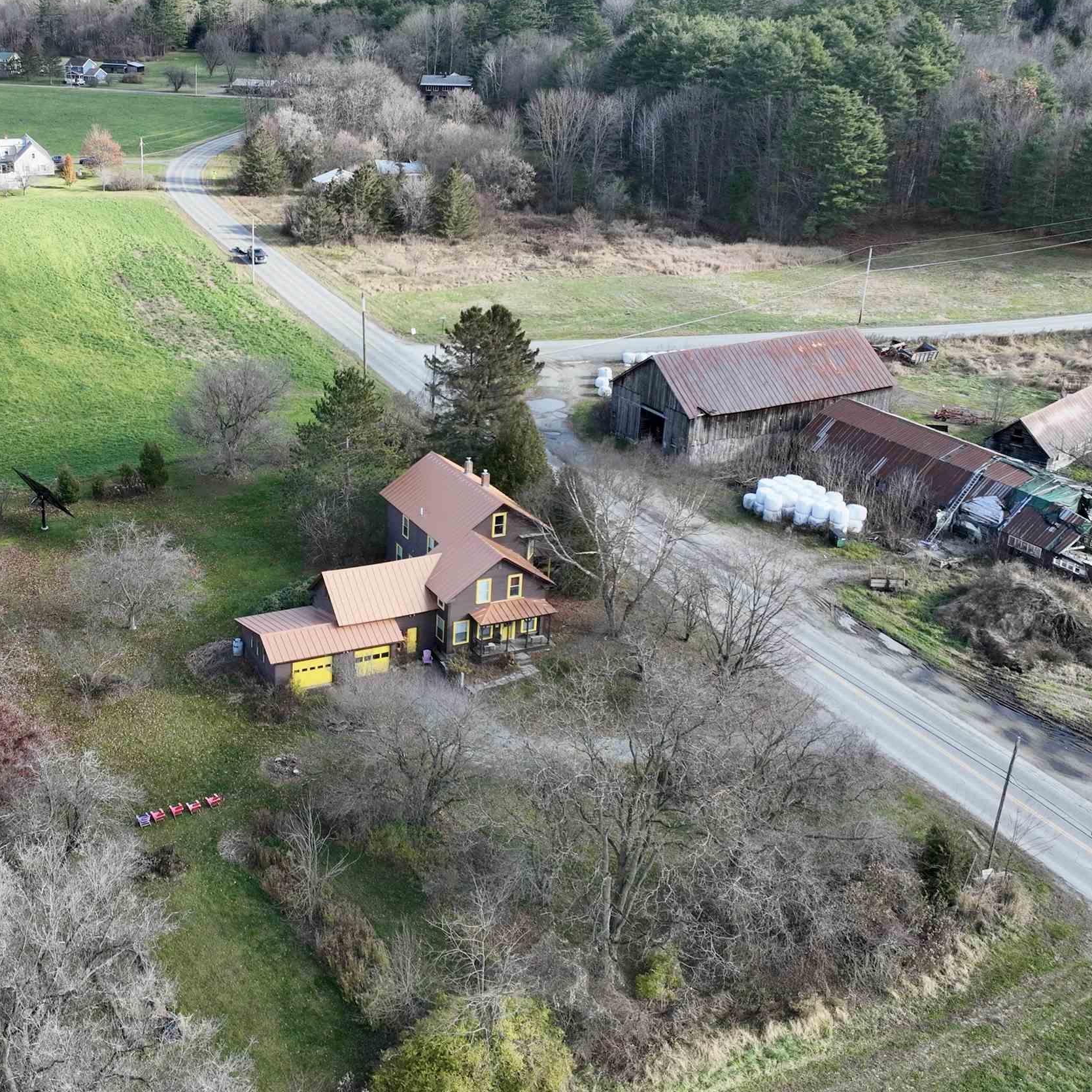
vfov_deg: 42.8
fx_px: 1392
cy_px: 484
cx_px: 290
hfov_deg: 41.7
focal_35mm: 39
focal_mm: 12.29
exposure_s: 1/1250
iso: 260
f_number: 2.8
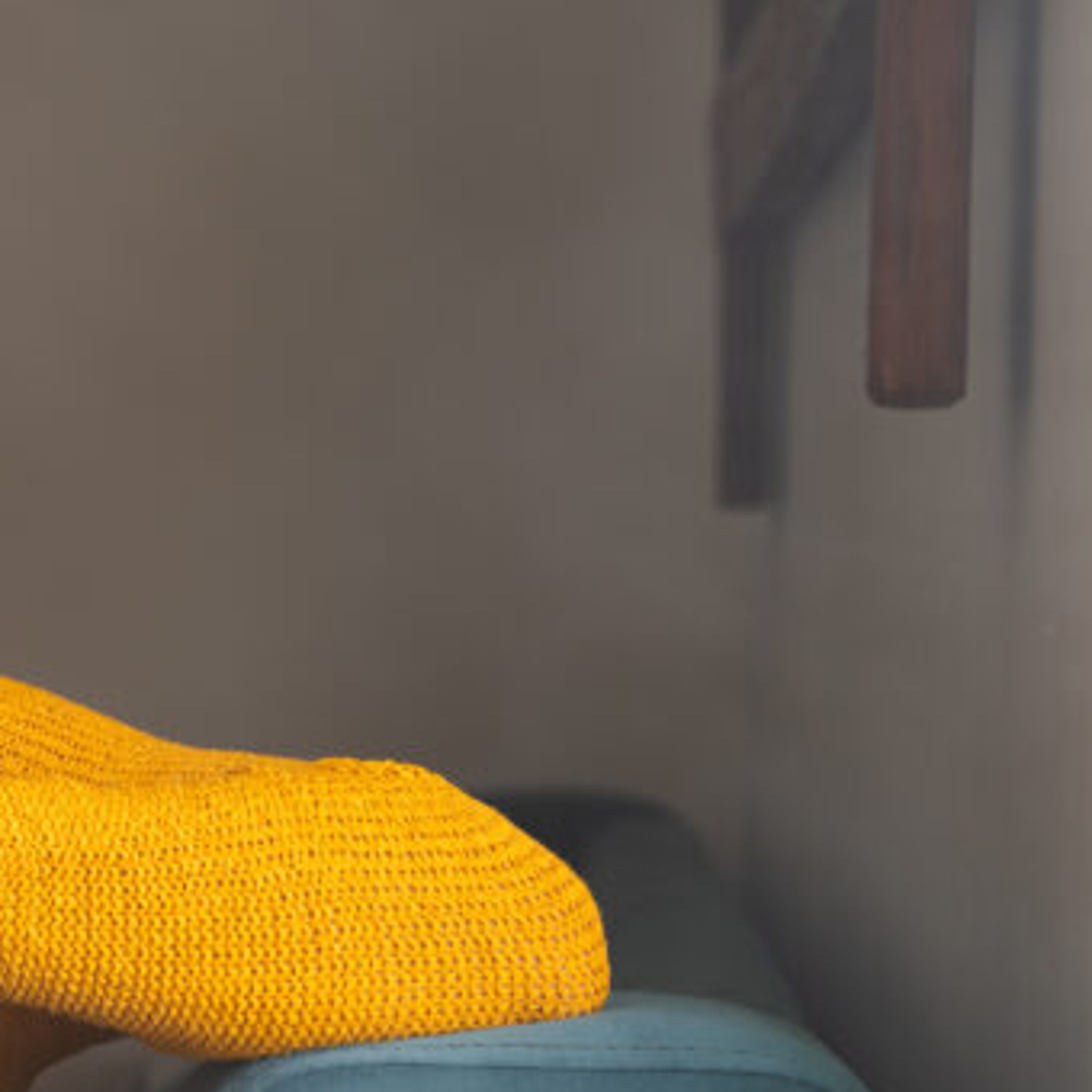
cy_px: 811
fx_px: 5211
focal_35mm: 146
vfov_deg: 11.9
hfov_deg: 11.7
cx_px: -283
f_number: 4.5
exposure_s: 1/125
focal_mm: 57
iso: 160
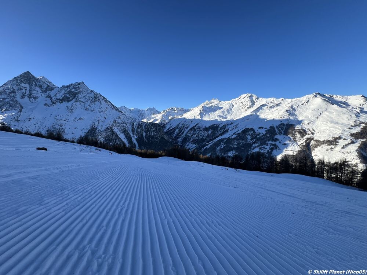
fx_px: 138
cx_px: 184
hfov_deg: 106.2
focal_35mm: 13
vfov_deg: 89.9
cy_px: 138
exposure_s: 1/1107
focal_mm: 1.57
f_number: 1.8
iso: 32
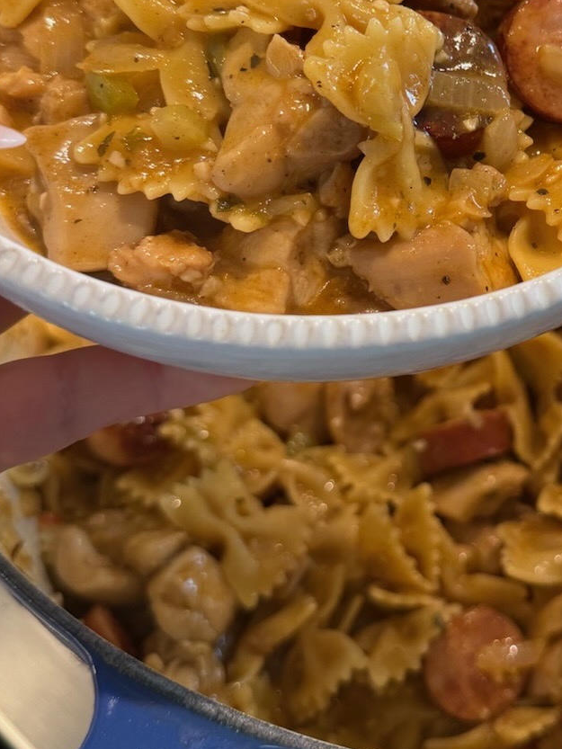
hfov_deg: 24.0
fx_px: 1277
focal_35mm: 59
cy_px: 208
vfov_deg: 32.2
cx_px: 524
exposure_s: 1/120
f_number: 1.78
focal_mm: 6.76
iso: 100
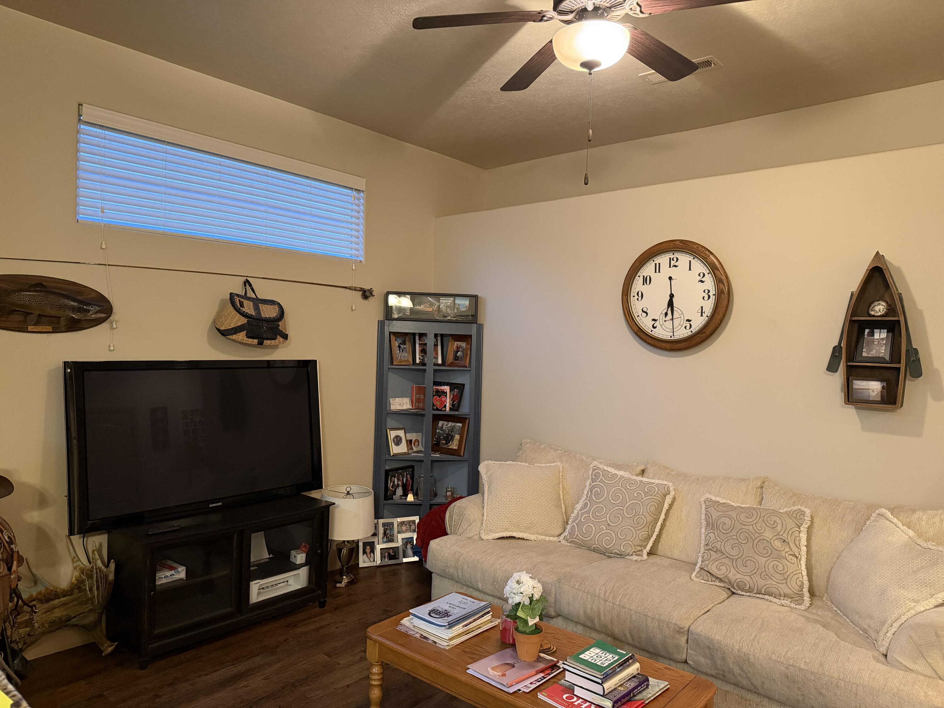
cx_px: 472
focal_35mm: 24
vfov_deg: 56.8
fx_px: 654
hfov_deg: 71.6
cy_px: 354
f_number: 1.78
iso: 640
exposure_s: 1/40
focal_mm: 6.76
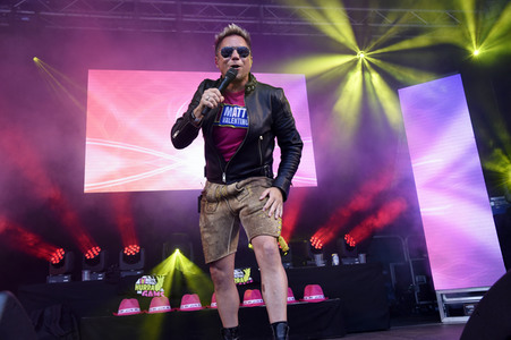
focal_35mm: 32
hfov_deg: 58.8
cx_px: 256
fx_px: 454
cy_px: 170
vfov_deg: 41.1
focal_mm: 32
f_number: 6.3
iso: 800
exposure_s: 1/160
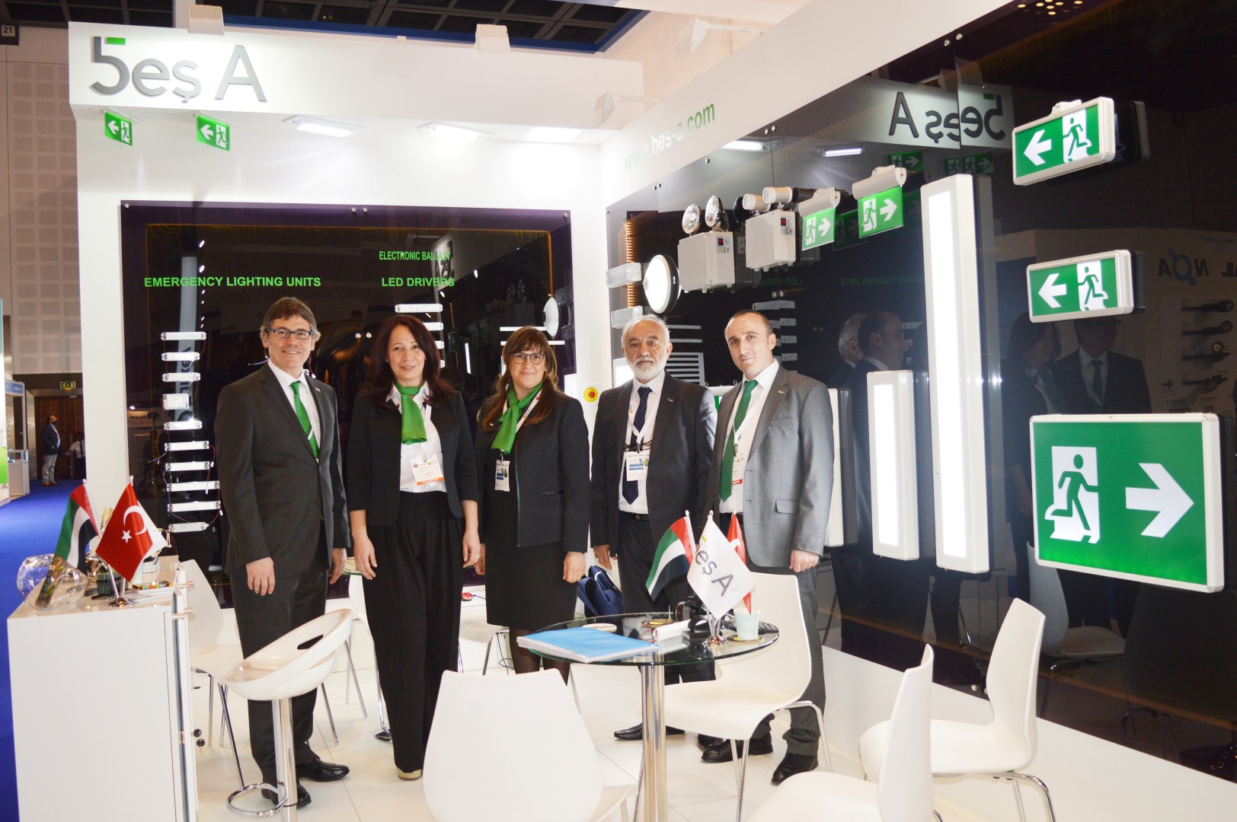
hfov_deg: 57.3
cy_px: 411
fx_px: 1133
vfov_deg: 39.9
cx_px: 618
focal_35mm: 33
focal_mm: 22
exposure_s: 1/125
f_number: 4
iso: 360
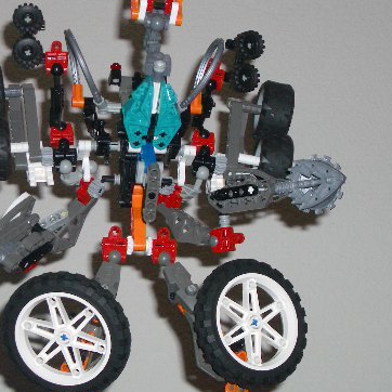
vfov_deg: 17.9
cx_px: 121
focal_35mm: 97
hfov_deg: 17.9
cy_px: 191
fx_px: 1243
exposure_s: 1/60
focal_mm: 10.2
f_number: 3.5
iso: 100
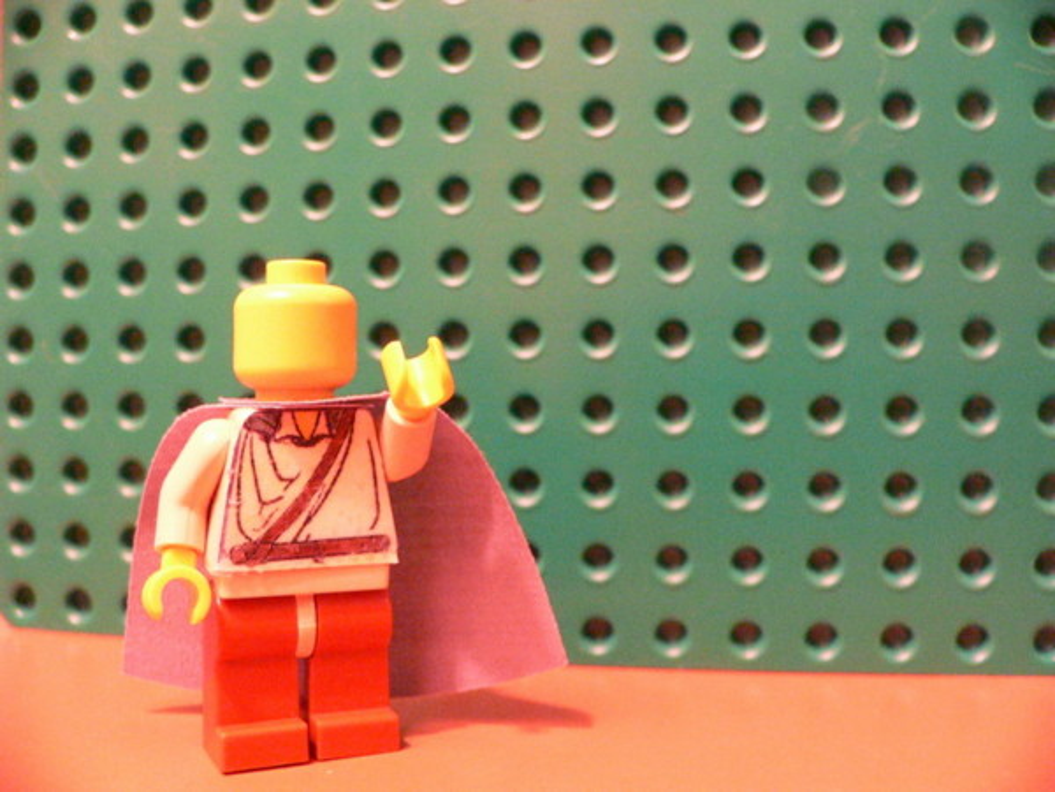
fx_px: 1067
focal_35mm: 35
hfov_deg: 52.6
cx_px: 528
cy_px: 396
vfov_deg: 40.7
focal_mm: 4.6
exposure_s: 1/15
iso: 400
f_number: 2.8
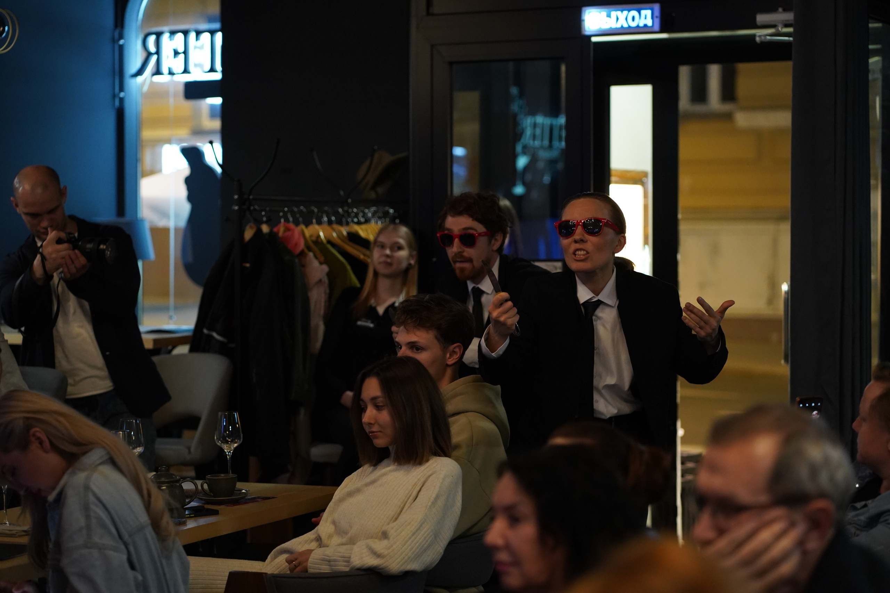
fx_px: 2101
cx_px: 445
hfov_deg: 23.9
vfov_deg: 16.1
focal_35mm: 85
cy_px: 296
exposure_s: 1/100
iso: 4000
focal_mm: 85
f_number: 2.8
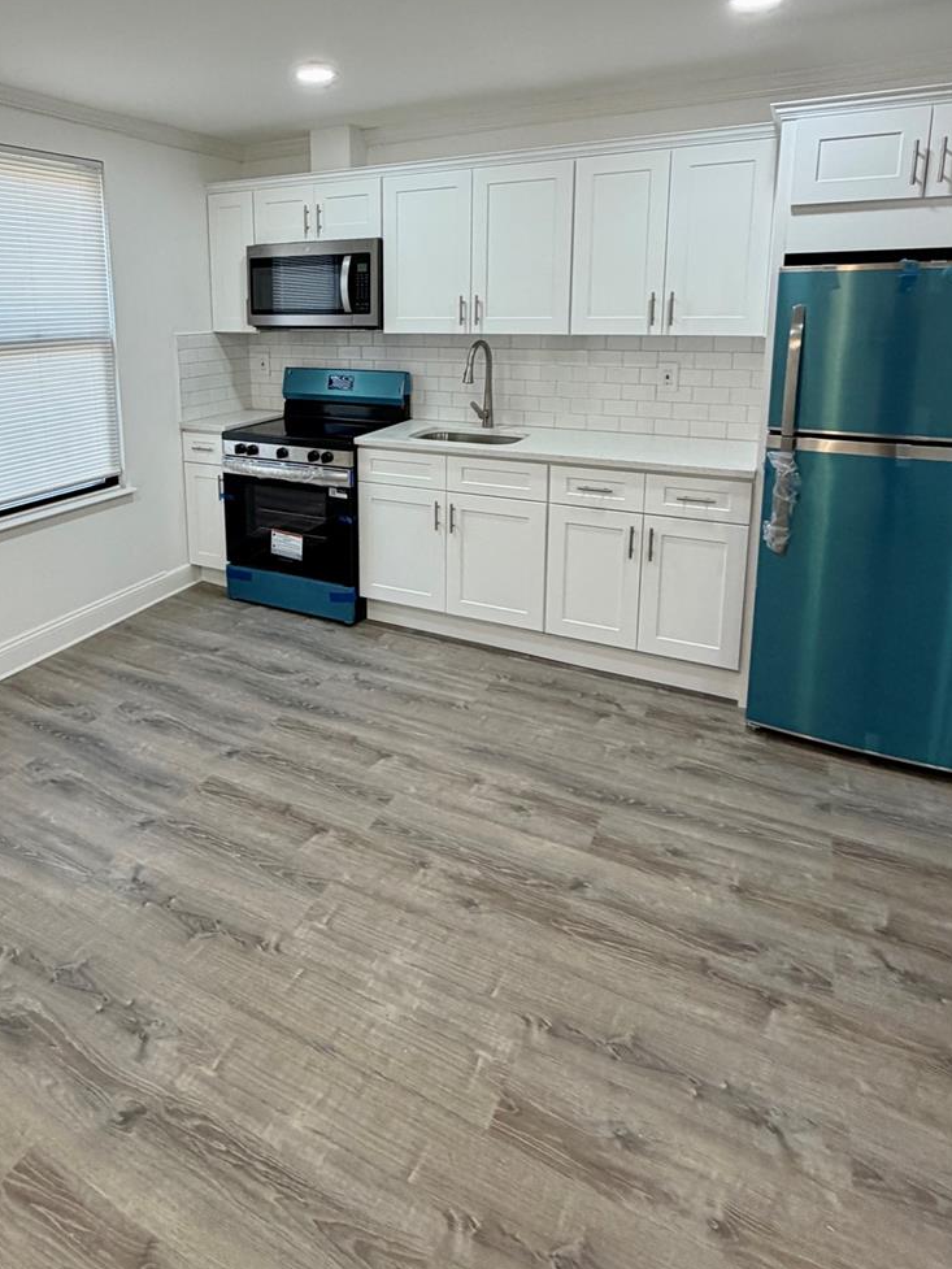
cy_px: 442
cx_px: 344
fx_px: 807
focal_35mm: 22
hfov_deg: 60.1
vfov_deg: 74.4
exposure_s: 1/120
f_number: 2.2
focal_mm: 2.22
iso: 200
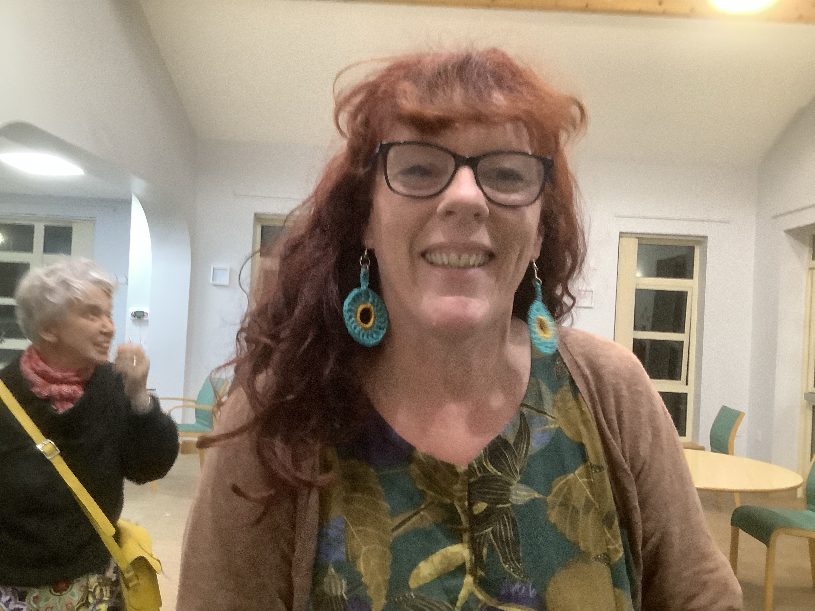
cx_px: 408
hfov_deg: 58.4
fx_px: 730
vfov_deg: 45.4
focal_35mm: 31
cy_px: 306
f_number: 2.4
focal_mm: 3.3
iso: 400
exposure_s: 1/33
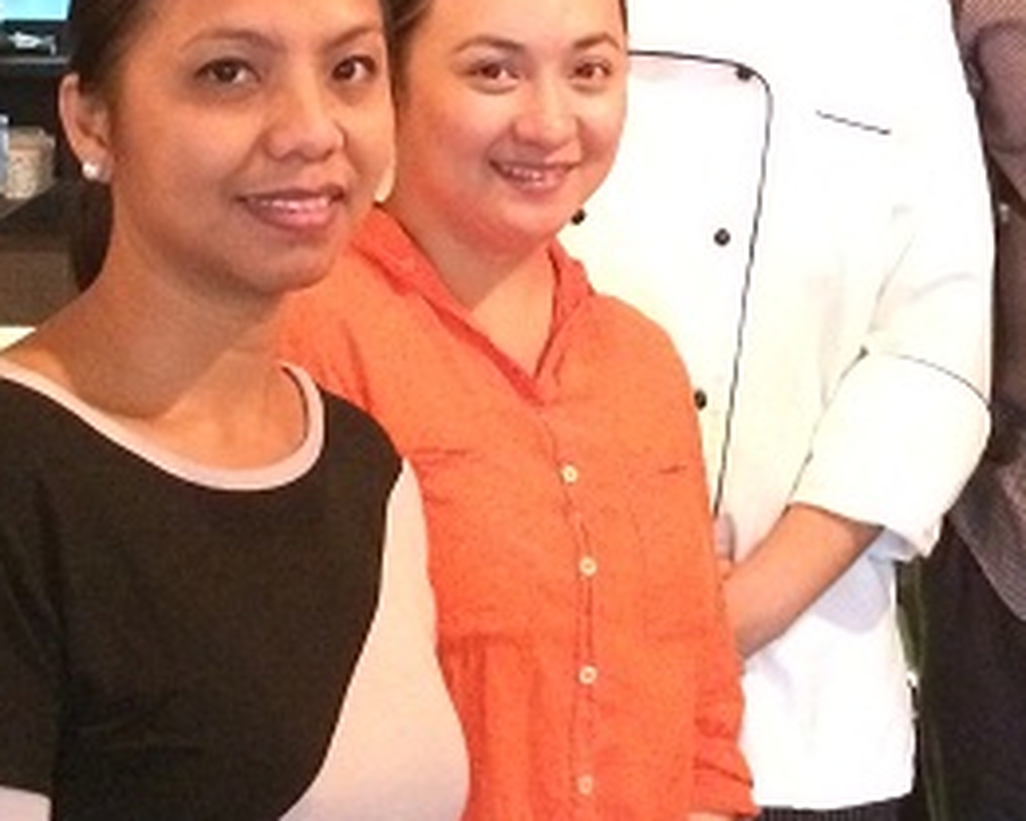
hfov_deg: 21.9
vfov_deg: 16.7
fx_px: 2642
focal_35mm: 87
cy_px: -225
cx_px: 702
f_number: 2.2
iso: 800
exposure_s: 1/17
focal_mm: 4.15
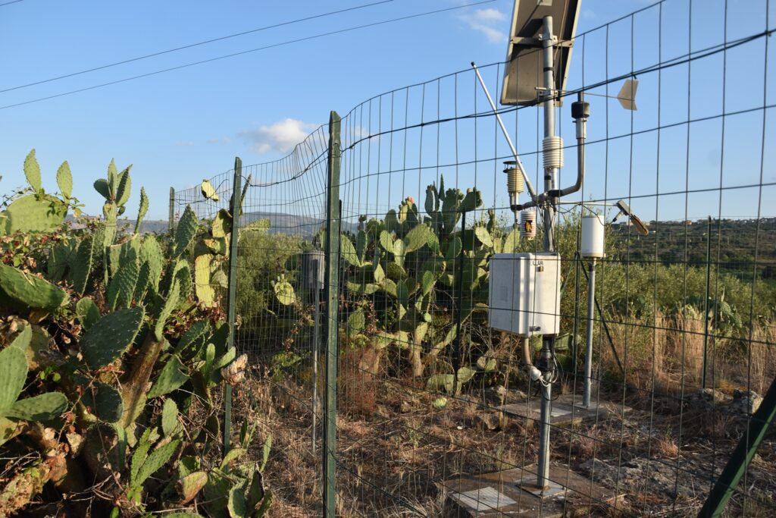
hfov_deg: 37.8
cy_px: 259
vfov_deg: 25.8
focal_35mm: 52
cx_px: 388
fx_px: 1132
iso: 125
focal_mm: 35
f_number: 8
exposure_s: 1/250
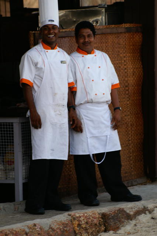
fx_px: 1768
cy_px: 118
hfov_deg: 5.1
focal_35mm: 270
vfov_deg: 7.6
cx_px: 78
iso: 200
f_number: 7.1
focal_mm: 180
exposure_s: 1/250
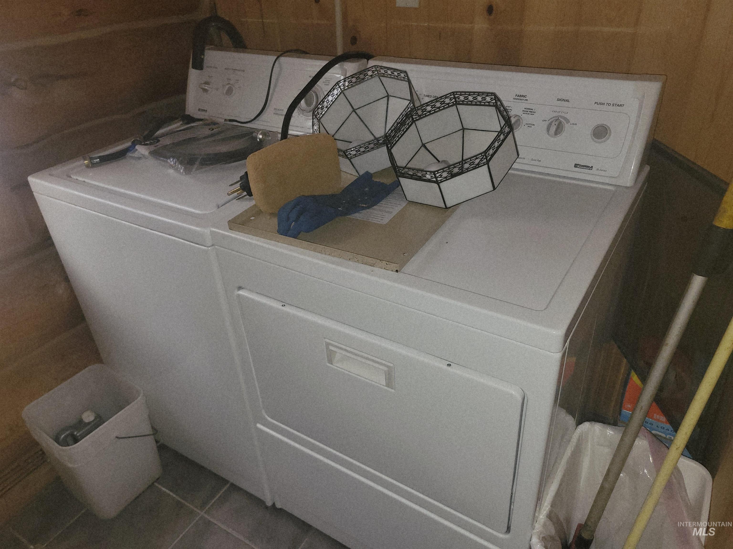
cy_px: 274
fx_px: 551
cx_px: 366
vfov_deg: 53.1
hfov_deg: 67.3
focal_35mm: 26
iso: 80
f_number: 1.8
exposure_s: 1/28.9
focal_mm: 5.4
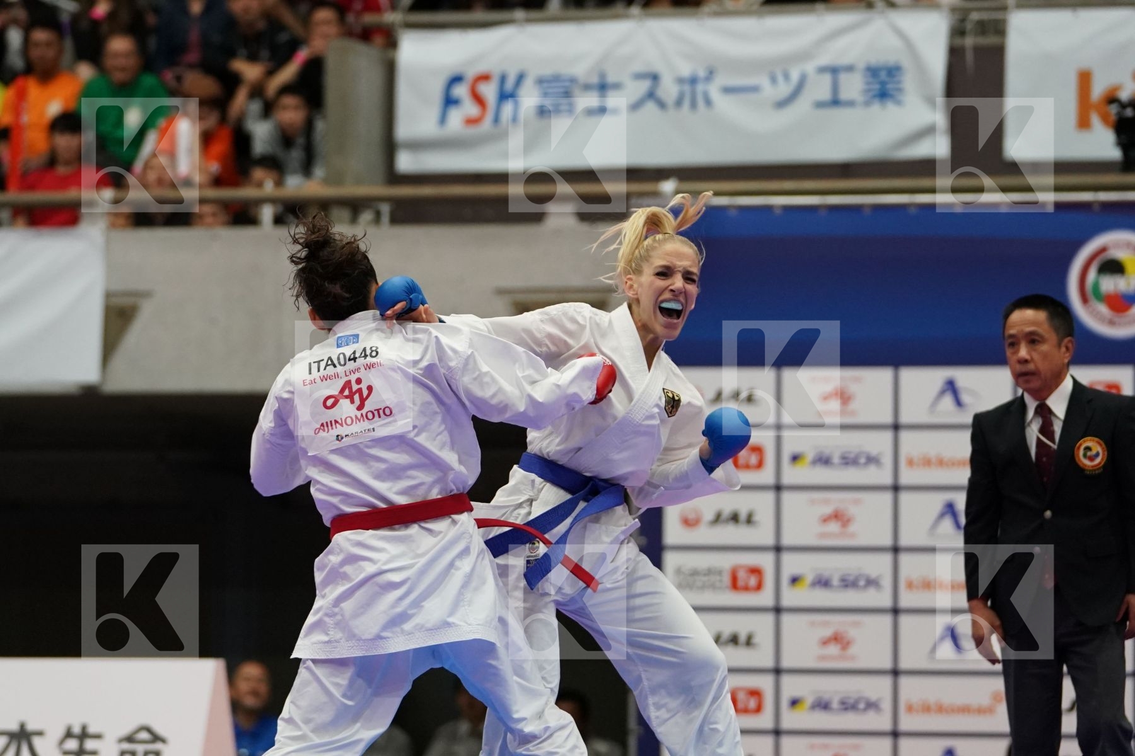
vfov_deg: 7.3
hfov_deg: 10.9
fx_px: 5958
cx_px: 568
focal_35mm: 189
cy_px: 378
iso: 3200
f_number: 2.8
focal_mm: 126
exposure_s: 1/1000
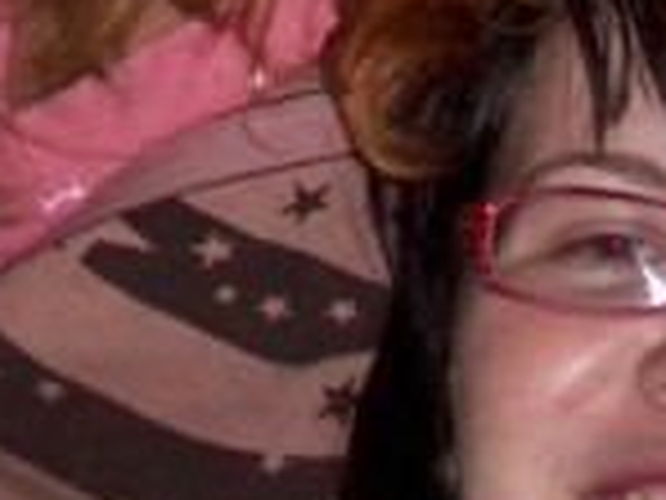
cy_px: -320
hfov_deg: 6.9
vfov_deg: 5.1
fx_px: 5503
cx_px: 32
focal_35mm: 286
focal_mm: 8.7
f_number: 3.2
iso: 140
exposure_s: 1/128
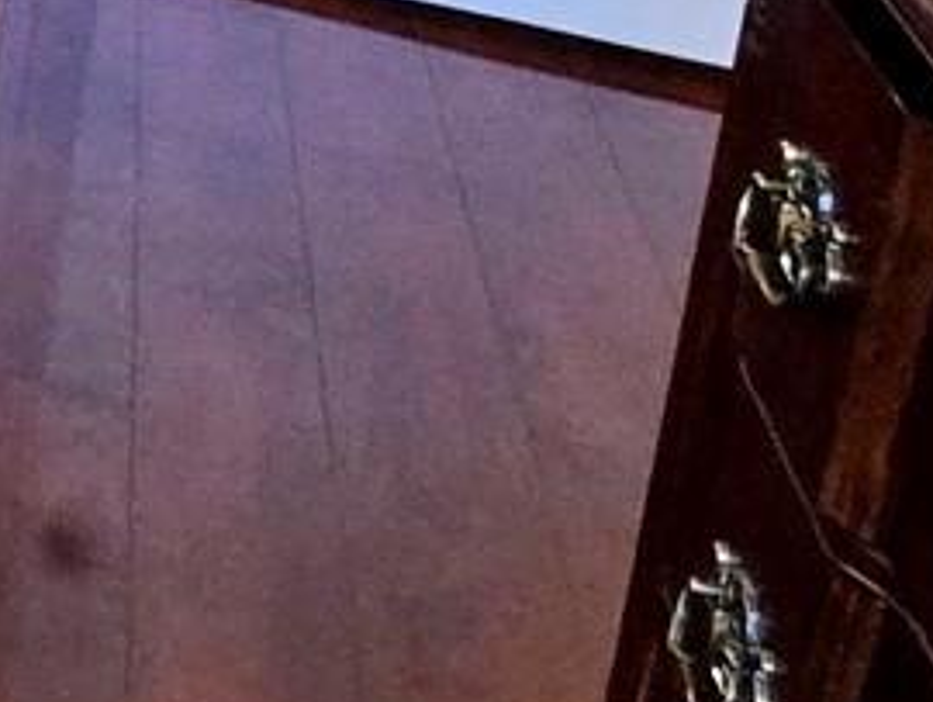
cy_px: -384
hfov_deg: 13.3
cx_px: -1562
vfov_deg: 17.1
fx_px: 2077
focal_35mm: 77
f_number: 2.2
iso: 320
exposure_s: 1/60.2
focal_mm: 2.2
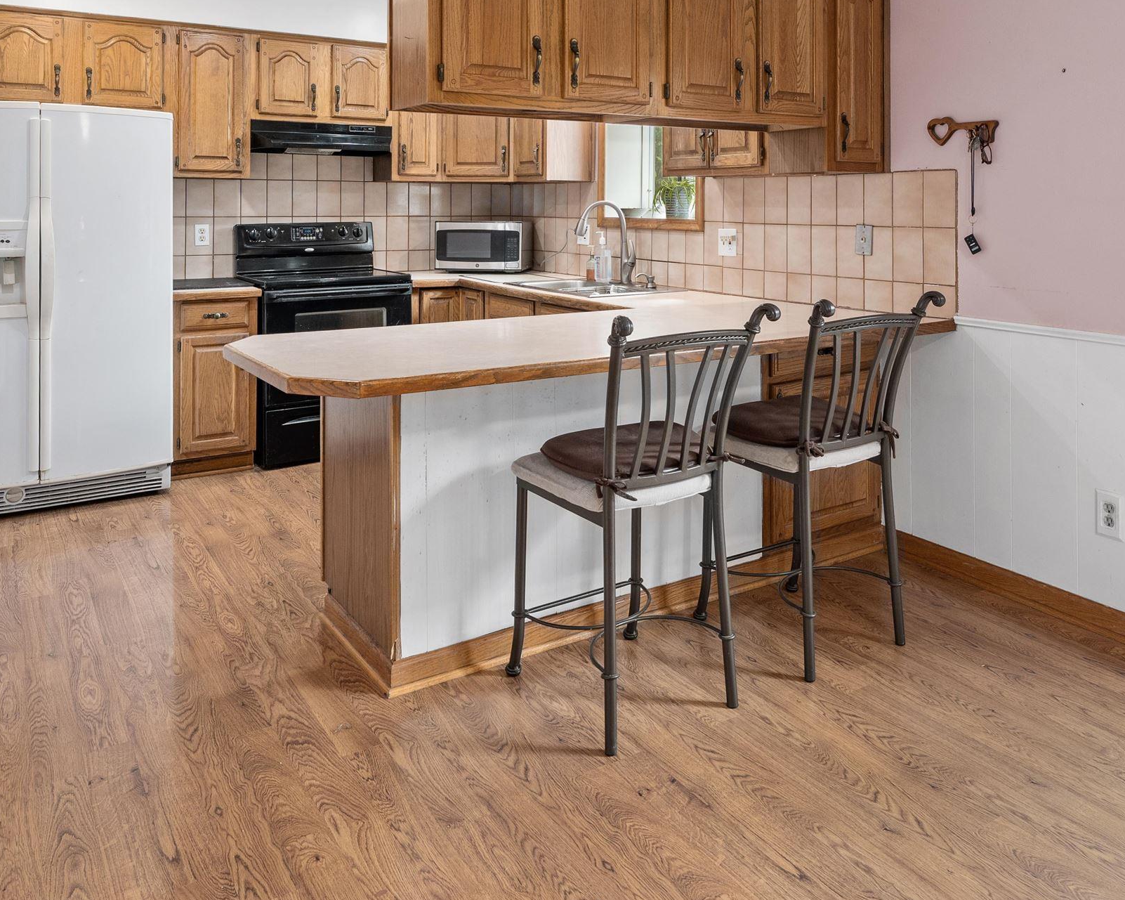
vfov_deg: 51.0
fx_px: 899
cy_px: 229
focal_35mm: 27
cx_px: 615
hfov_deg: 64.0
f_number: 7.1
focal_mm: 15
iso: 400
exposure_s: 1/5
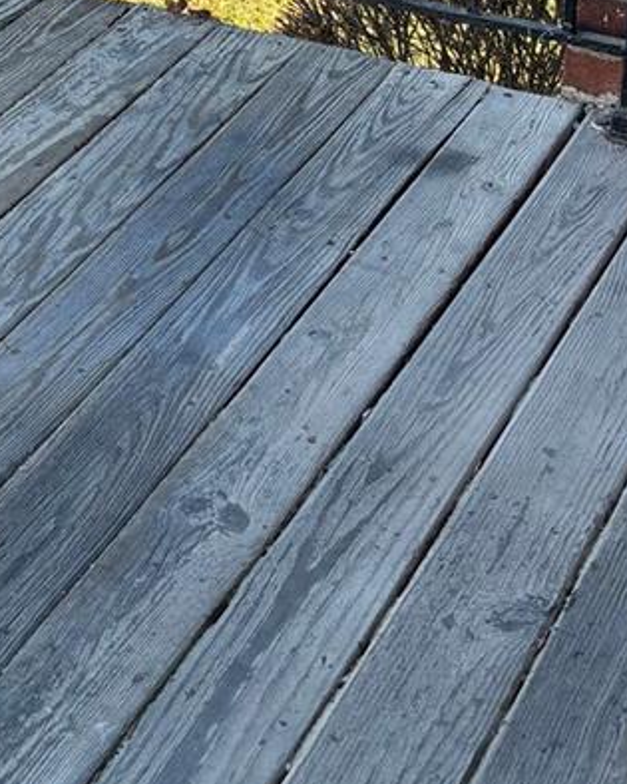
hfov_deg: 15.4
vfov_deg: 18.1
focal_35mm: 99
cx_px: 72
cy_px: -237
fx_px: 2297
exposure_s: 1/403
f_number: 1.6
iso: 50
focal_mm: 5.96
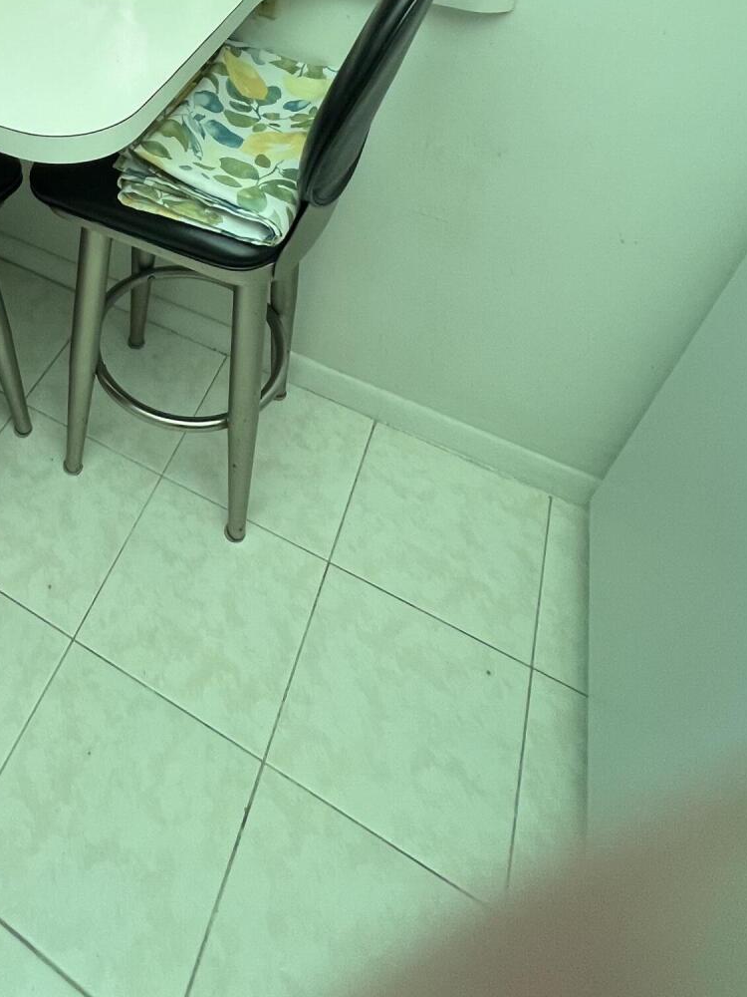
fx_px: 748
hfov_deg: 48.4
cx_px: 98
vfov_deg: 58.3
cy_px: 112
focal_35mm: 26
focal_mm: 1.57
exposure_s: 1/60
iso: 160
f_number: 1.8
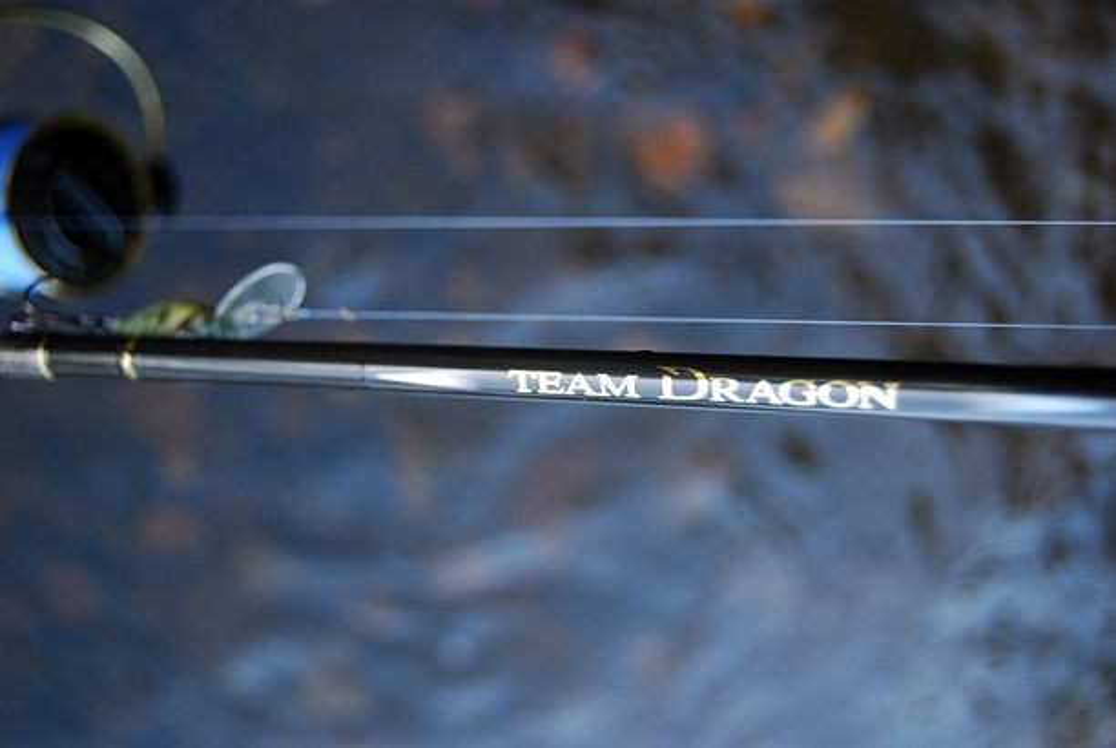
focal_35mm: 48
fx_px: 1490
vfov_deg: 28.2
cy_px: 374
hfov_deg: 41.1
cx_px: 558
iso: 400
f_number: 4.5
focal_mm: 32
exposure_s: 1/60
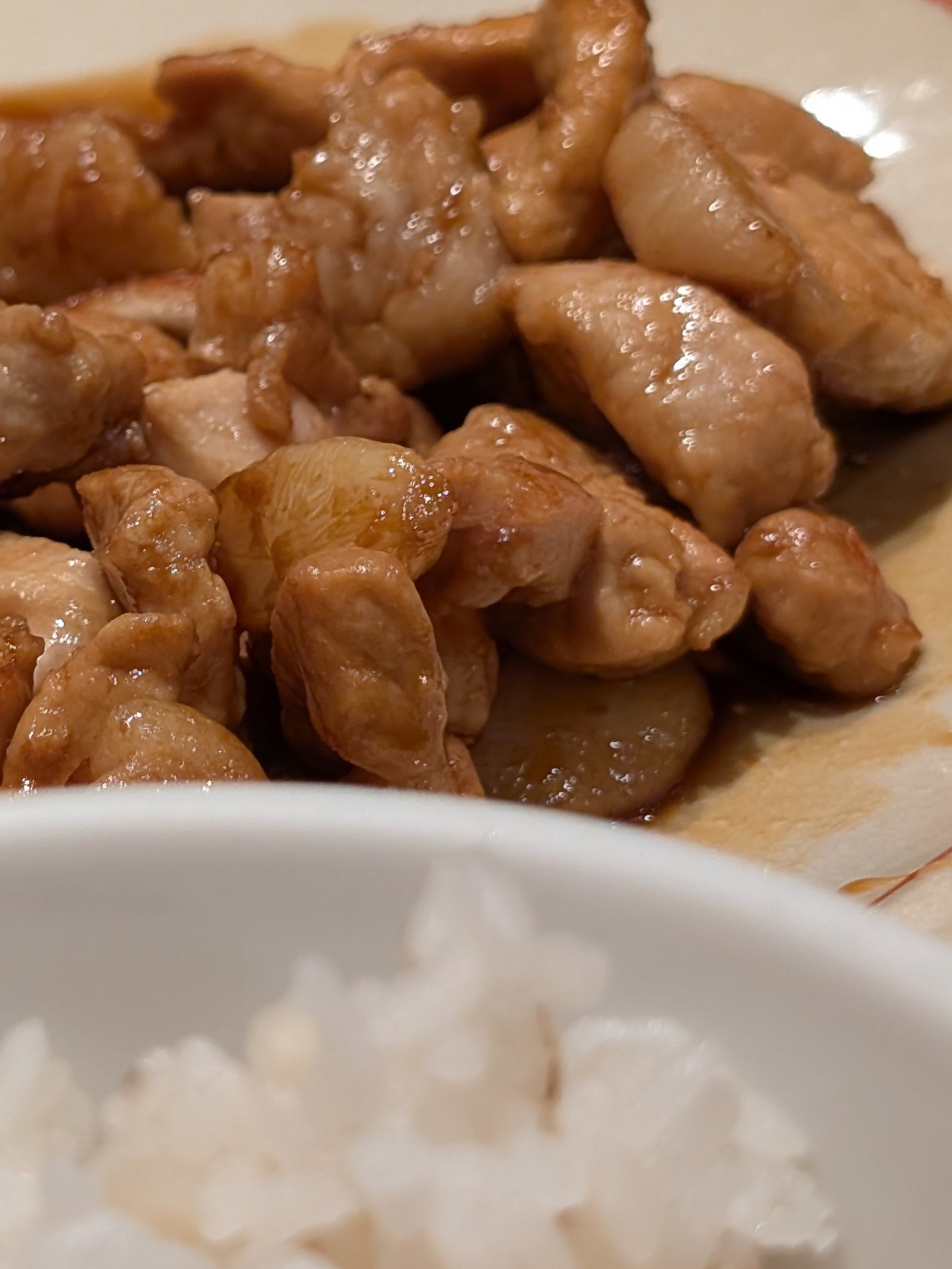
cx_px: -65
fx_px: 3777
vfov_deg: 19.1
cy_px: 596
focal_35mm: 103
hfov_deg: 14.1
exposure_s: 1/60
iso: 89
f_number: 1.68
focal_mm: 6.9
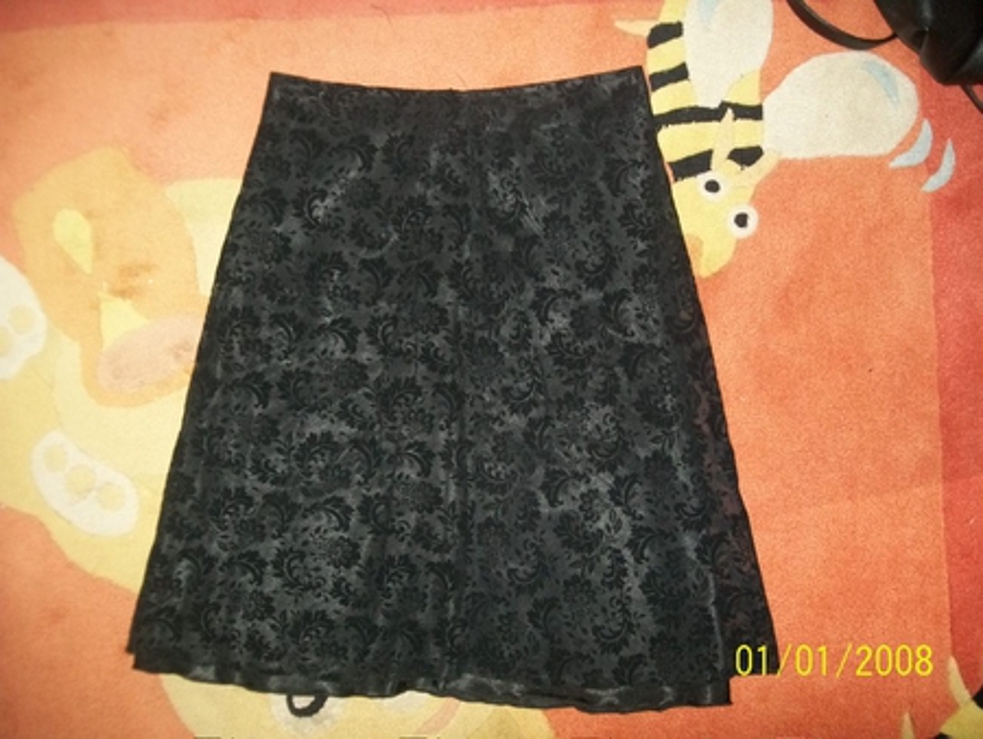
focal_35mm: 34
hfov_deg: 53.9
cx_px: 492
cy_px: 370
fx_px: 966
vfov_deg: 41.8
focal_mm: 6.1
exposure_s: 1/60
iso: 160
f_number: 2.7
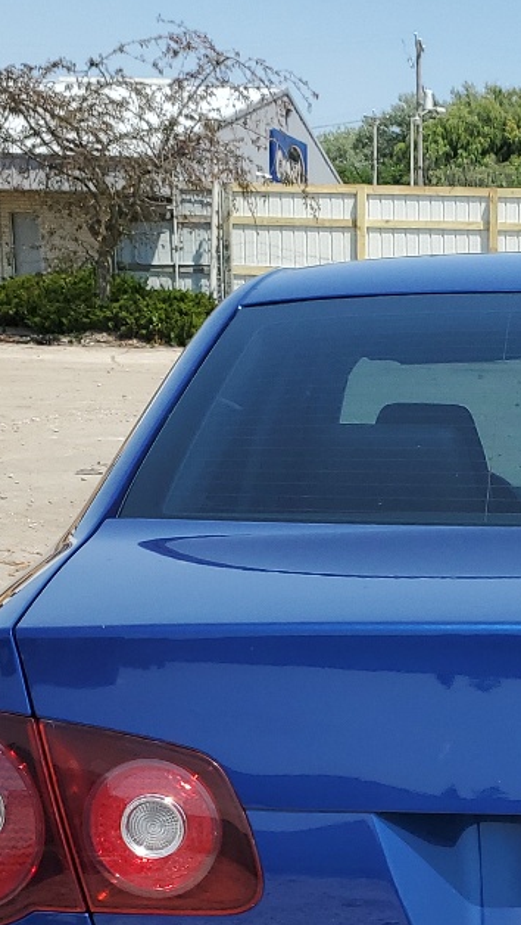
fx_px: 1768
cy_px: 846
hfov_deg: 16.2
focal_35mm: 72
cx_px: 611
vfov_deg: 28.2
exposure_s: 1/3333
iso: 50
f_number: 1.5
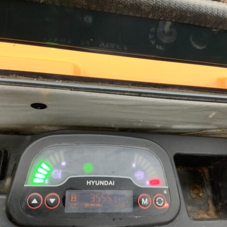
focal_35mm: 35
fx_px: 260
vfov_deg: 47.2
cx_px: 116
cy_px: 114
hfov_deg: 47.2
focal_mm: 3
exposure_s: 1/86
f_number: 1.8
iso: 64
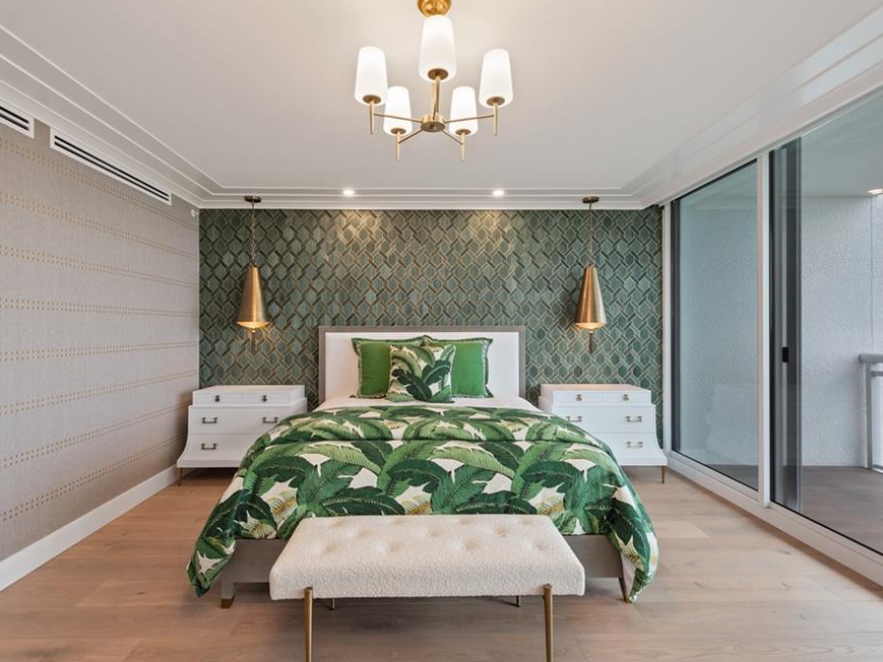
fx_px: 434
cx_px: 428
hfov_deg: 91.0
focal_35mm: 17
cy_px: 326
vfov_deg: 74.7
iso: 320
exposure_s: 1/8
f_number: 9
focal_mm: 15
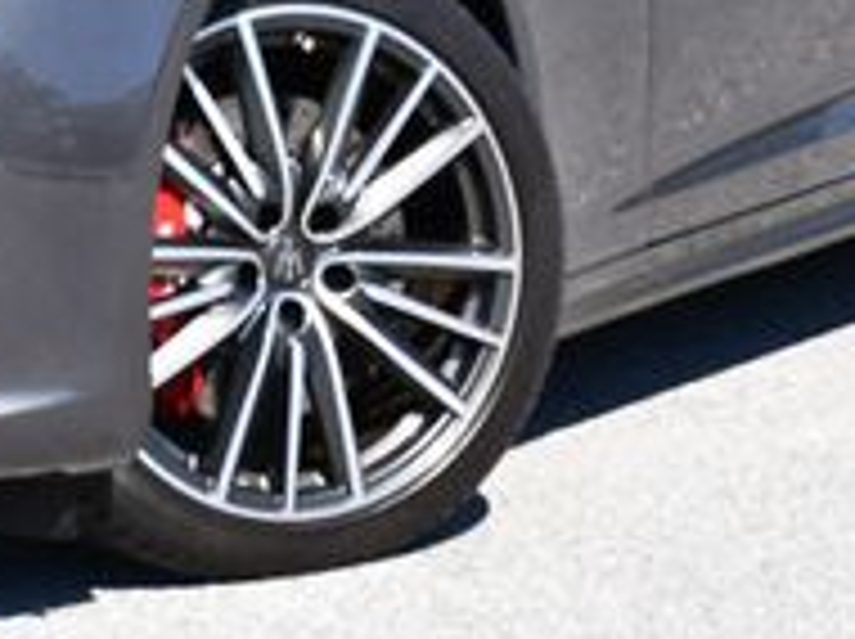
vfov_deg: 9.4
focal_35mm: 156
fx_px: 3848
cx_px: 76
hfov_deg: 12.6
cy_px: -158
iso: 160
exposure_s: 1/250
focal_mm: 24
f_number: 8
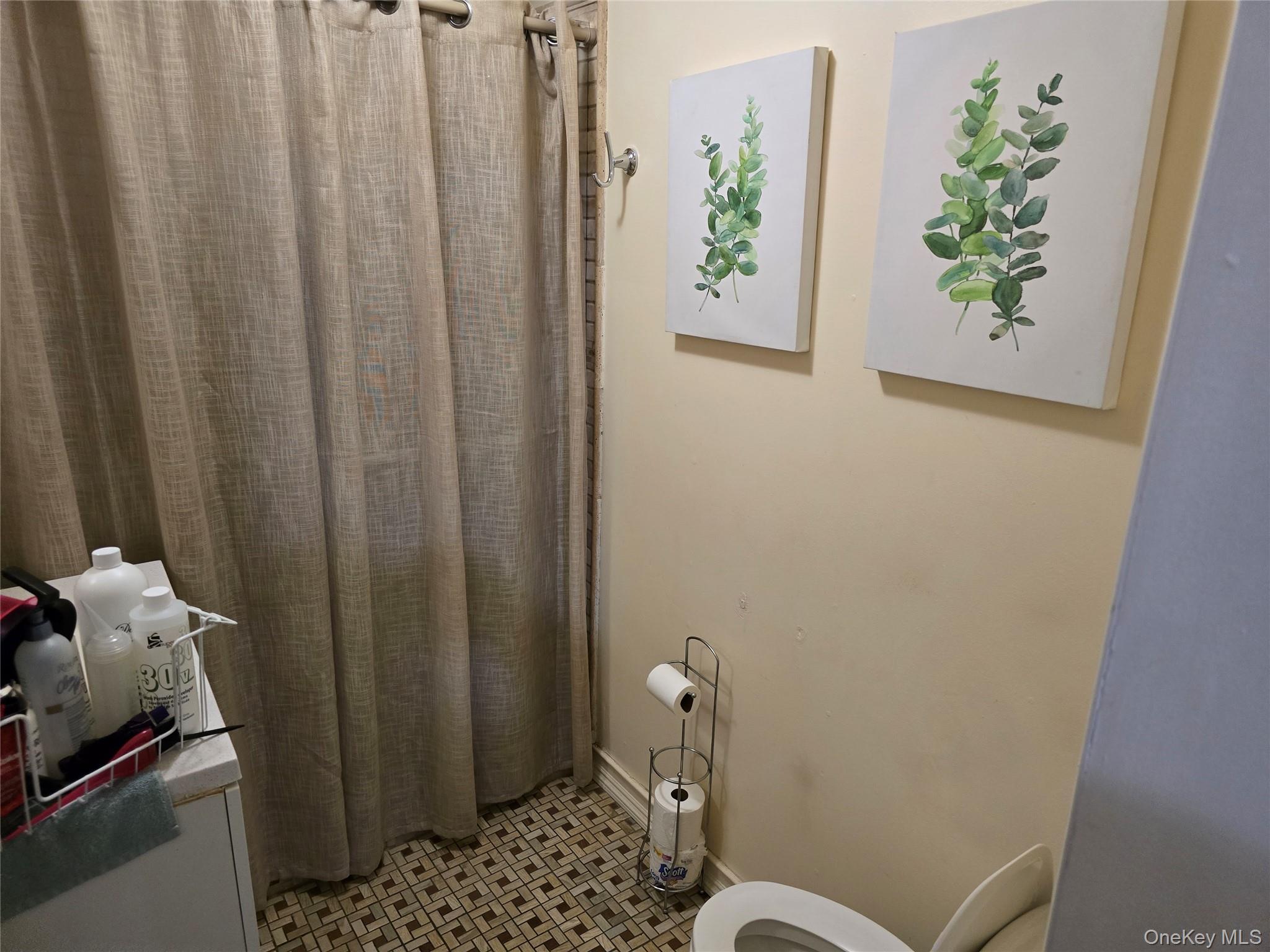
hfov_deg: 73.9
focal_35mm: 23
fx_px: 844
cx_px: 635
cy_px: 476
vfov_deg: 58.9
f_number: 1.7
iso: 800
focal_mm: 6.3
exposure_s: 1/60
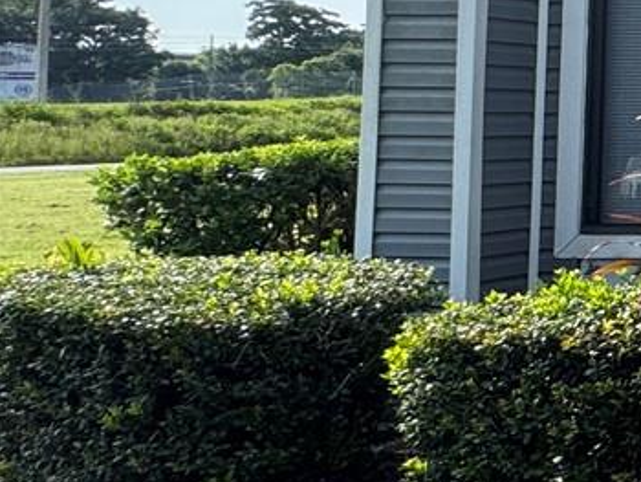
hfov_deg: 16.3
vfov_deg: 22.5
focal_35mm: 64
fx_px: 1186
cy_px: 68
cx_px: 1461
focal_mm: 2.22
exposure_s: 1/448
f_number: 2.2
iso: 50
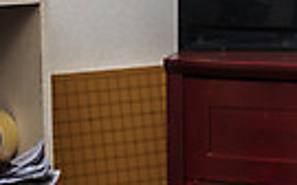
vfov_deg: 7.2
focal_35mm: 181
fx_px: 1463
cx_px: 43
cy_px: 88
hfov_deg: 11.5
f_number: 2.8
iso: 200
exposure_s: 1/125
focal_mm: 40
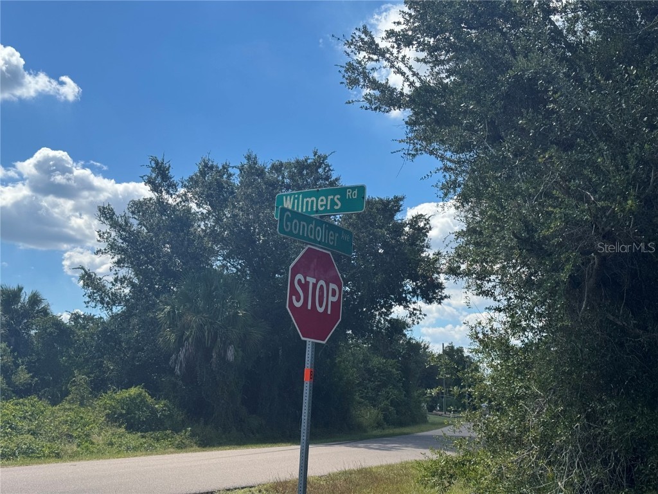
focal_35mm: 48
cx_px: 329
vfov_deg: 30.3
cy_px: 247
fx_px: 912
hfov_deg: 39.7
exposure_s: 1/5376
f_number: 1.78
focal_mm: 6.76
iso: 64
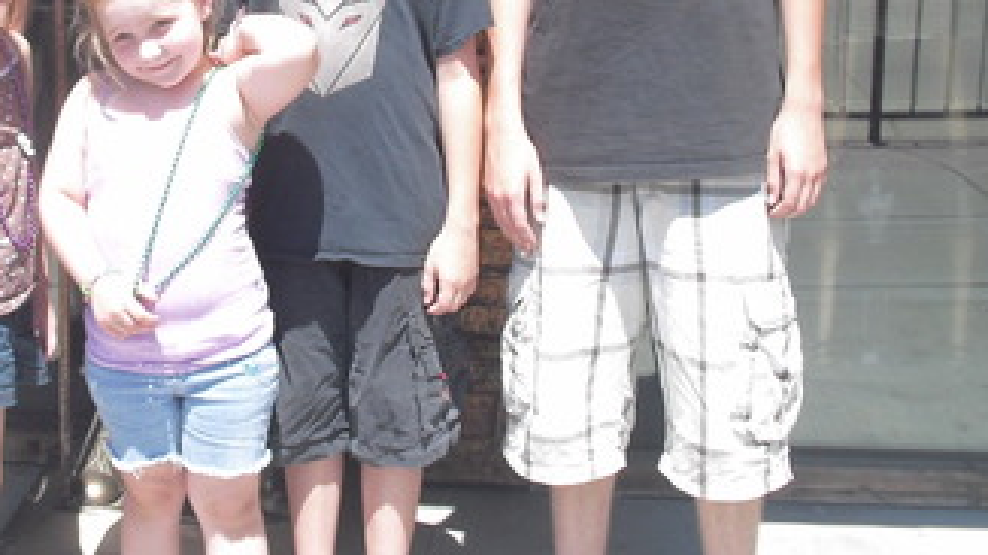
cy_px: -24
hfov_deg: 27.3
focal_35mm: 77
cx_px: 288
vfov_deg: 15.3
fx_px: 2016
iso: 100
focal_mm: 6.3
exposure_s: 1/100
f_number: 7.8
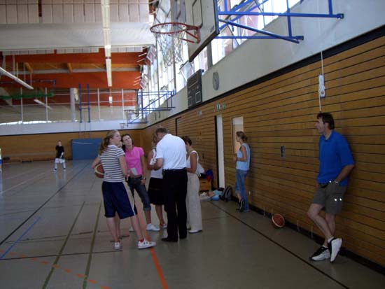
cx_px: 192
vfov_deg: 37.7
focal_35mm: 38
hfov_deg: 49.0
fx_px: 423
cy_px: 144
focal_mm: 6.2
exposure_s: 1/60
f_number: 2.7
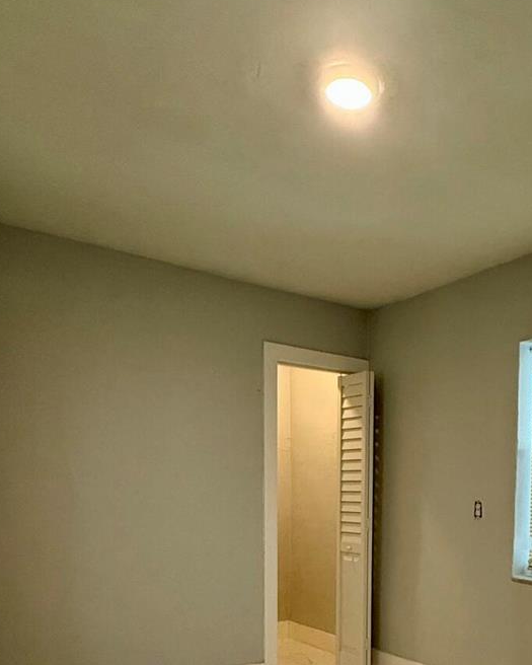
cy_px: 552
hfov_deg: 43.7
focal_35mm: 32
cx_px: 423
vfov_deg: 51.4
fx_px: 630
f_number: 2.2
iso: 320
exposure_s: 1/120
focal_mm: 2.22
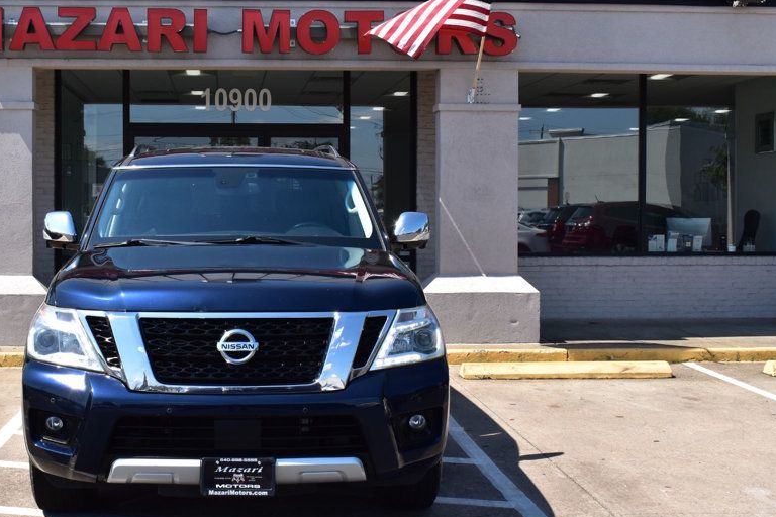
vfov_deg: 26.0
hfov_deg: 37.9
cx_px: 287
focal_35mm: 52
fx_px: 1121
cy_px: 245
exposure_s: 1/500
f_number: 11
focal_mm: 26
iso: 400
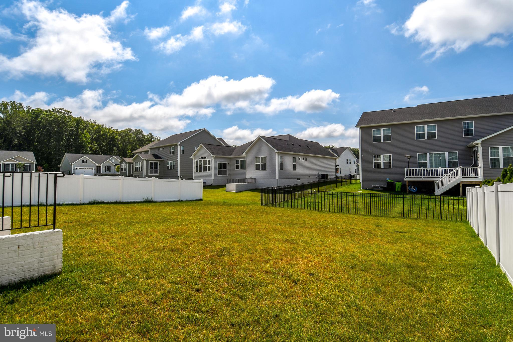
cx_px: 256
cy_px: 171
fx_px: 256
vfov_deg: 67.4
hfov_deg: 90.0
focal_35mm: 18
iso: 100
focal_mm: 12
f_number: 10
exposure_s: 1/400
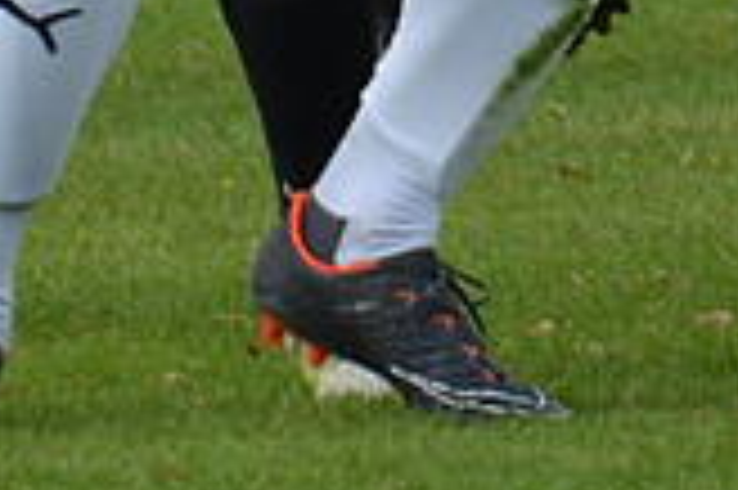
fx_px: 44501
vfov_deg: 0.6
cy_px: -993
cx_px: 626
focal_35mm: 2173
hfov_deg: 1.0
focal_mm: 220
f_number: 5.3
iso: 400
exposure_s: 1/640
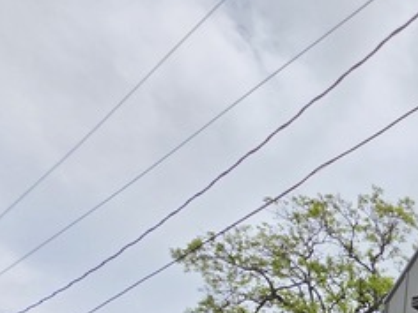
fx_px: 531
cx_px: 662
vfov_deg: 22.9
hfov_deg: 26.6
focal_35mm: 44
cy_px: 525
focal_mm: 2.2
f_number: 1.9
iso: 32
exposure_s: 1/3531
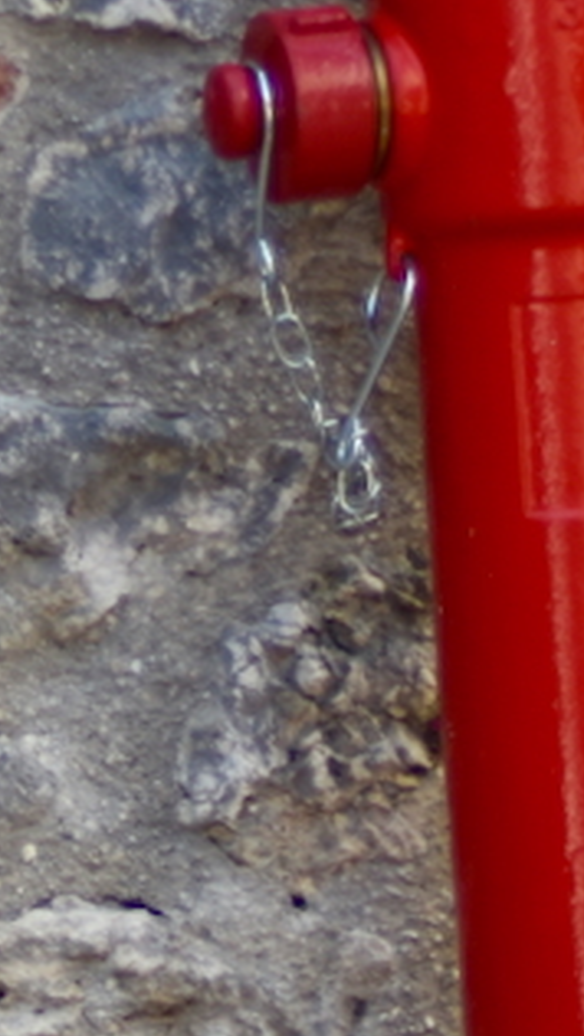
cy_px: 413
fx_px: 13640
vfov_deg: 4.4
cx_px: 112
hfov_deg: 2.5
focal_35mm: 496
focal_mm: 78
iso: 110
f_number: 4
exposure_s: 1/125
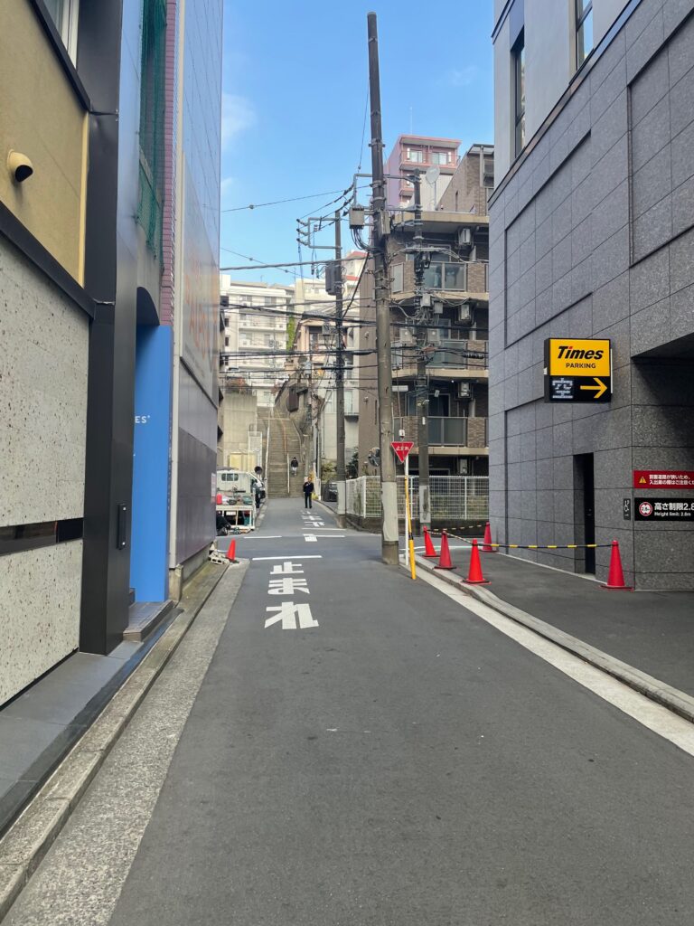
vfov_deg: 67.3
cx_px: 347
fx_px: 695
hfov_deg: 53.1
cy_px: 463
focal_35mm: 26
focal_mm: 4.2
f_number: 1.6
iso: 32
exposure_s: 1/362
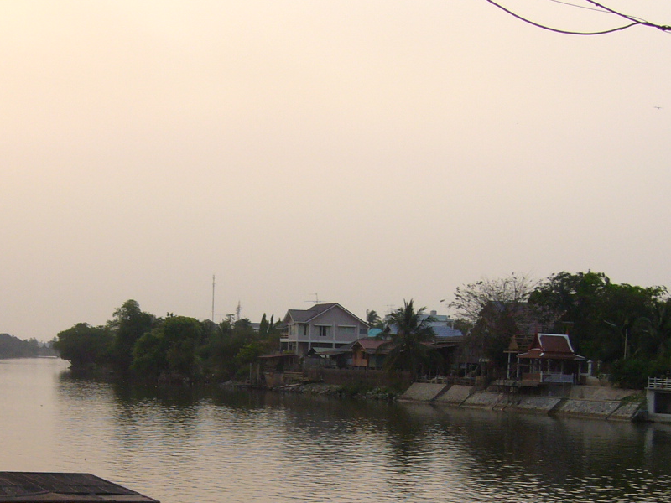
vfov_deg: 20.6
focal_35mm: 70
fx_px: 1357
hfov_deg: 27.7
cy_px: 450
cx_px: 286
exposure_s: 1/200
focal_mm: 5.8
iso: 100
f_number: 5.6
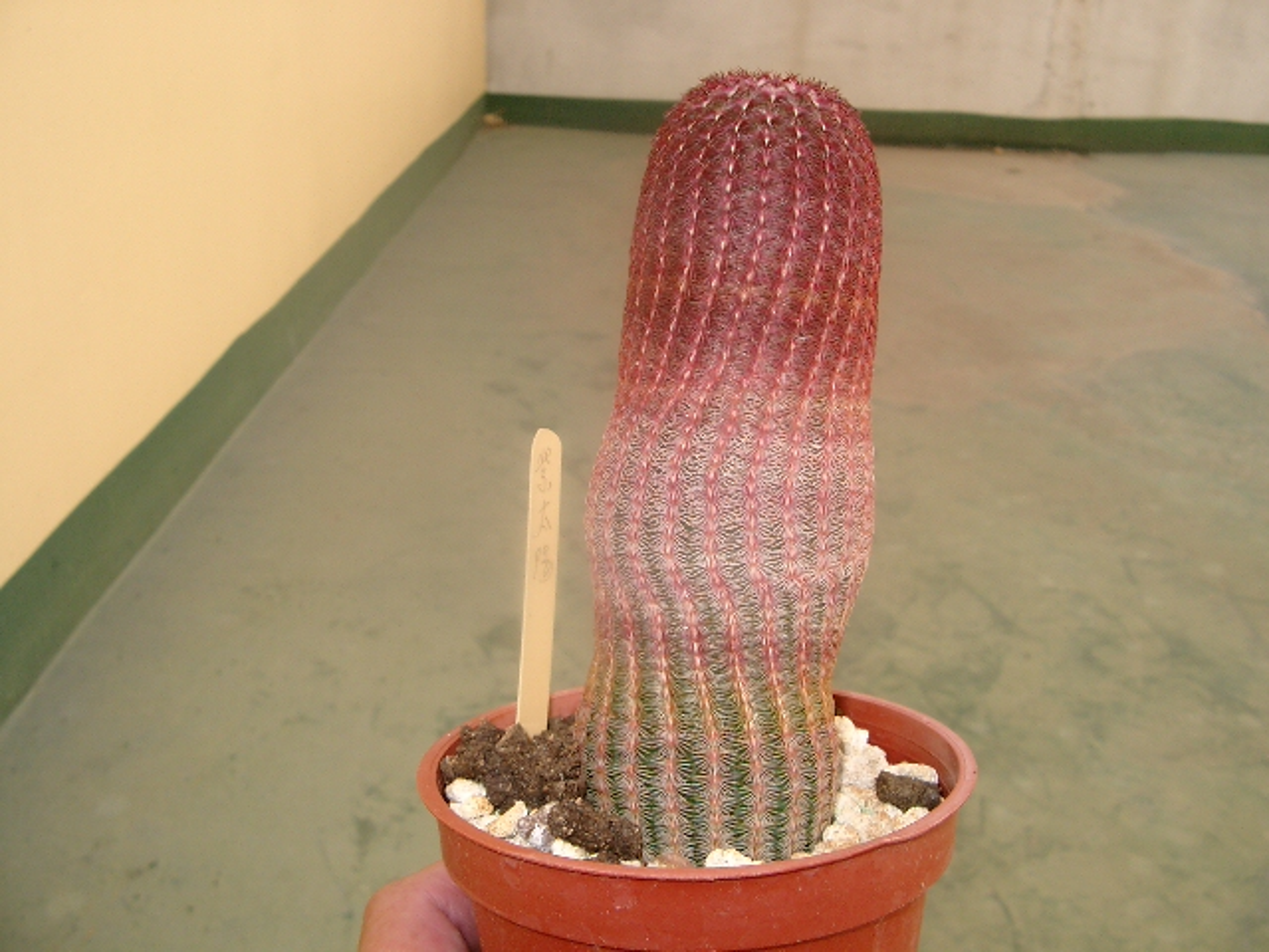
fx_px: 1356
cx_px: 634
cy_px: 476
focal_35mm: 37
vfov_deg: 38.7
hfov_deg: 50.1
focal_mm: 7.6
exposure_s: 1/500
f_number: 5
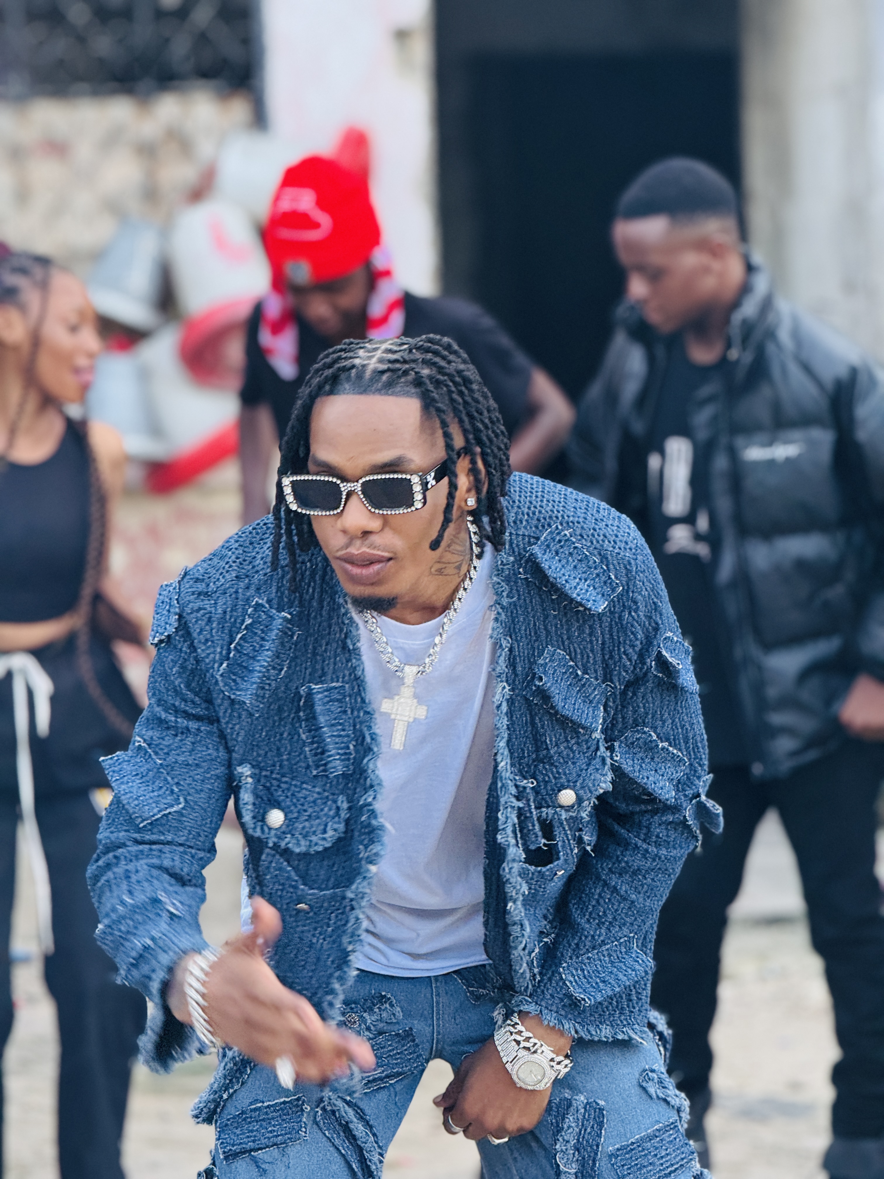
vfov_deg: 16.4
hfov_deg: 12.3
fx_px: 4086
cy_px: 590
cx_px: 442
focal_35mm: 120
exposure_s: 1/79
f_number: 2.8
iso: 250
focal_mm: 15.66
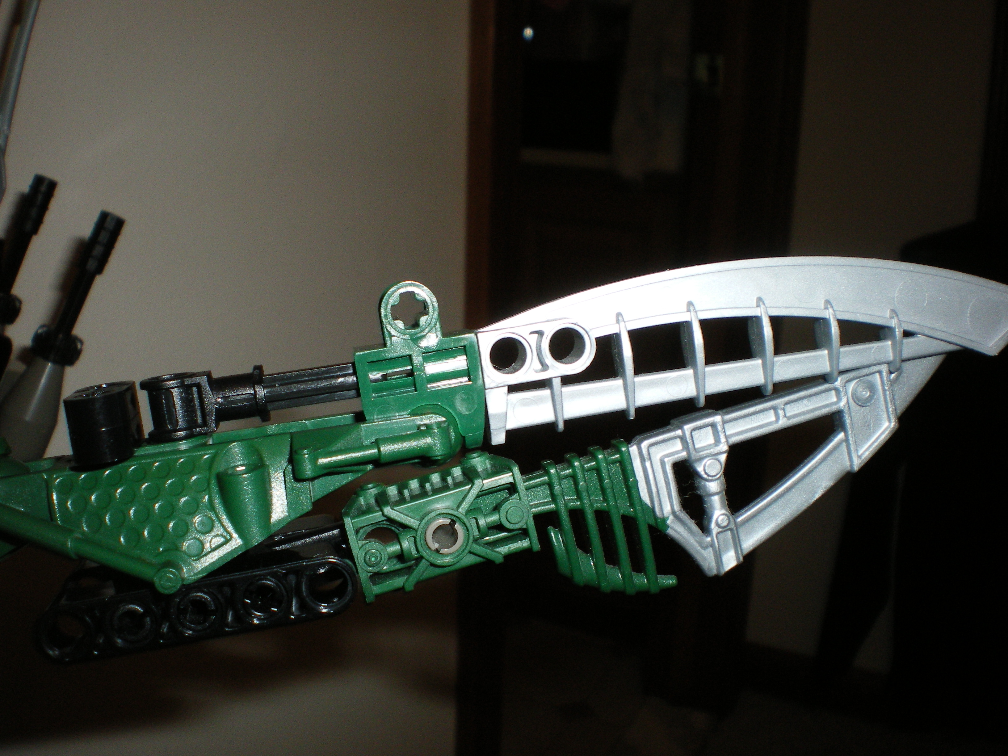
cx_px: 504
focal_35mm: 36
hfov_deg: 51.4
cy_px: 378
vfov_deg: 39.7
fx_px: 1048
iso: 250
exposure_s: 1/50
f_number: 4.6
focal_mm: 6.3
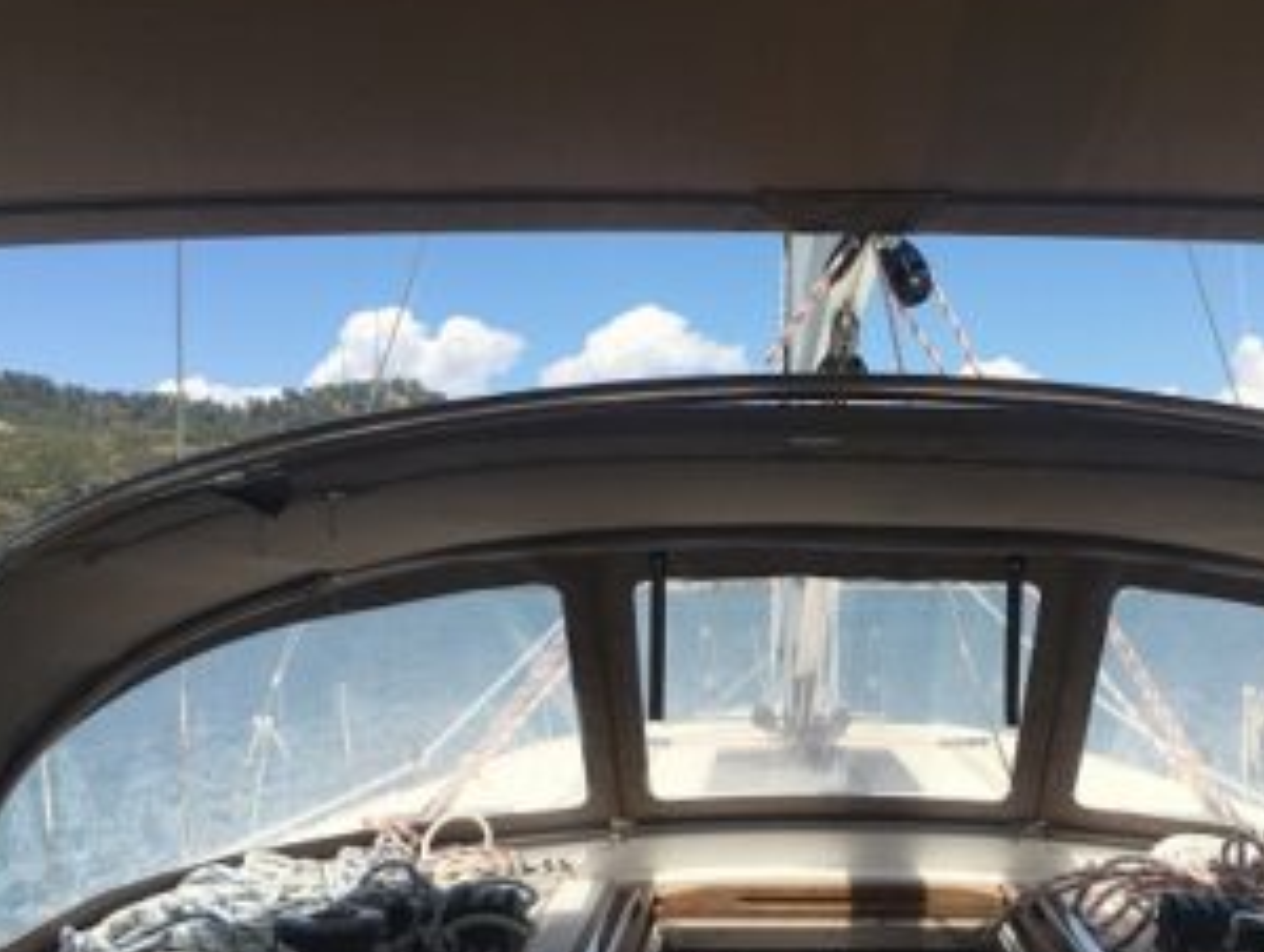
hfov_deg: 41.6
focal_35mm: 45
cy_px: 678
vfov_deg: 31.8
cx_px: 822
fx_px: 1646
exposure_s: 1/2079
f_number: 2.2
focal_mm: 4.15
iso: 25
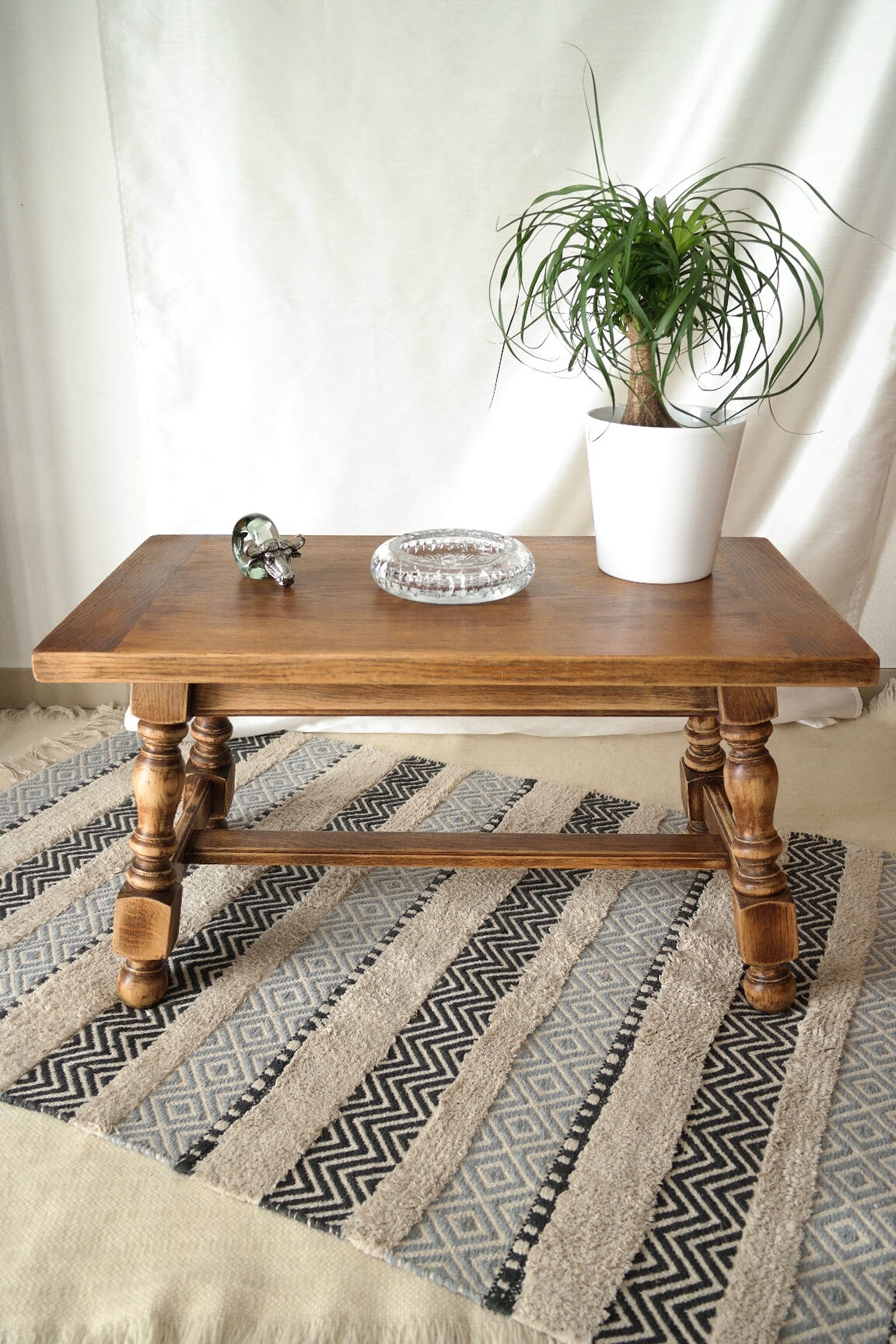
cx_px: 448
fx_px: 1120
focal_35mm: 30
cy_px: 672
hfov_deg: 43.6
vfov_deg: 61.9
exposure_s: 1/30
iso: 400
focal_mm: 20
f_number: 5.6
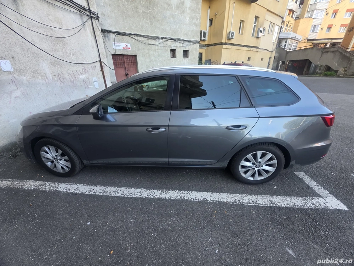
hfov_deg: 106.2
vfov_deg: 89.9
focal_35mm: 13
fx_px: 133
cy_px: 133
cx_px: 177
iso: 40
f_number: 1.9
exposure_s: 1/100
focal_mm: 2.2
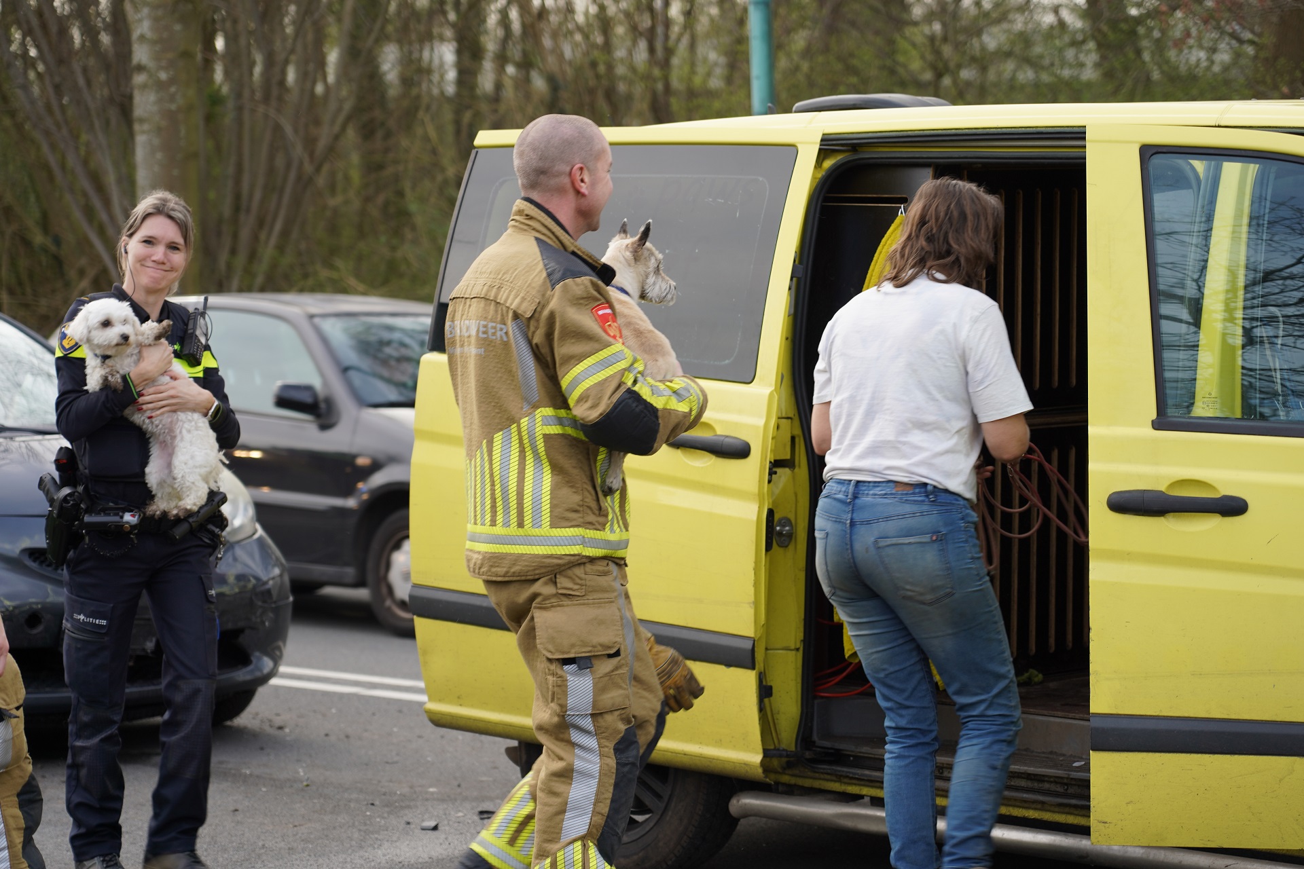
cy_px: 434
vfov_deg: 13.0
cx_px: 652
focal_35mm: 105
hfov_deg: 19.5
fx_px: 3803
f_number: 4.5
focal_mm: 105
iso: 100
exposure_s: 1/200
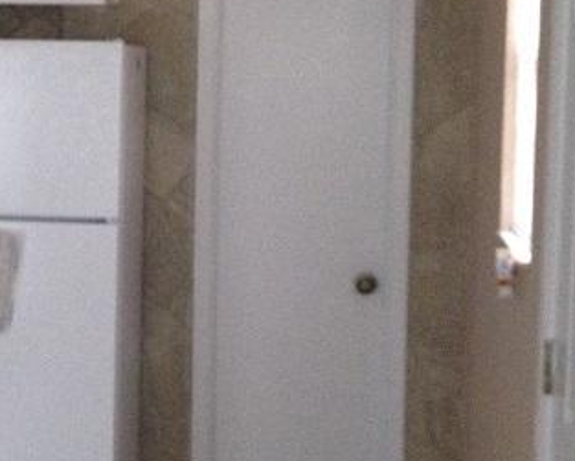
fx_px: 1857
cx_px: -55
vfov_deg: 14.1
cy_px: 132
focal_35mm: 109
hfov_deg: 17.0
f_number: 2.4
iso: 250
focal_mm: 4.28
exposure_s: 1/17
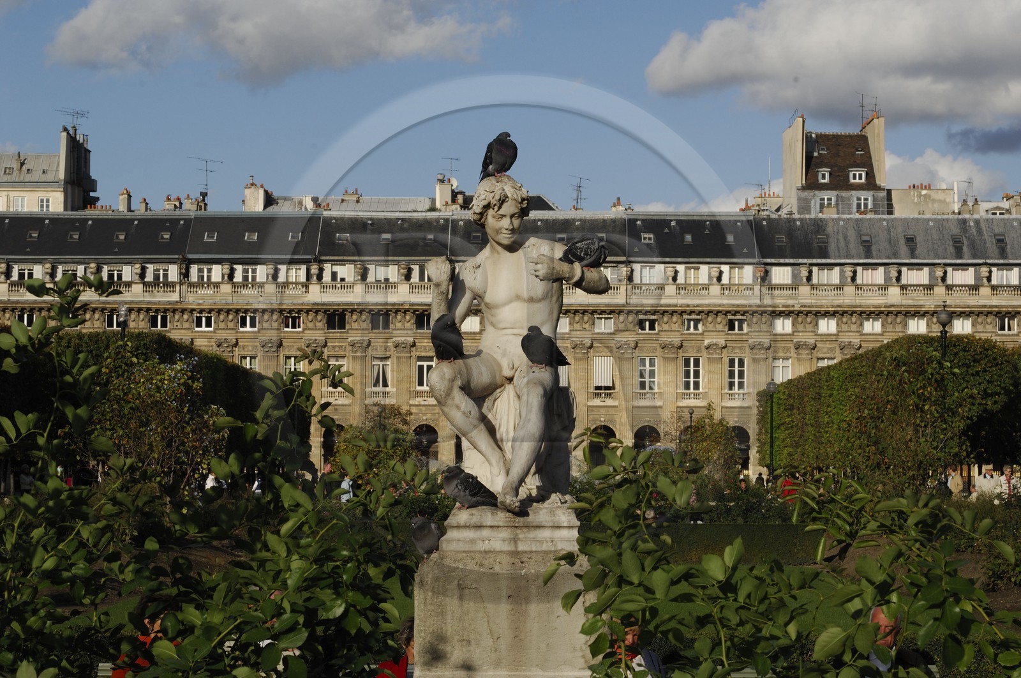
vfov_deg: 13.0
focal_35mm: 105
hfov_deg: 19.5
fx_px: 2974
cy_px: 339
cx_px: 510
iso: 100
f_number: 16
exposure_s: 1/125
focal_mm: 70
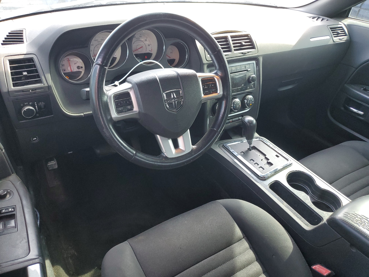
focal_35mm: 26
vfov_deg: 53.1
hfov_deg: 67.3
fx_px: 277
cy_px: 138
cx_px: 184
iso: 90
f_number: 1.5
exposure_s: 1/120
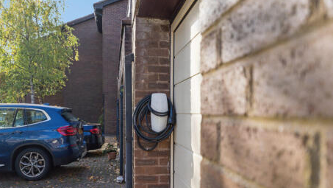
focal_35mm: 33
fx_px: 291
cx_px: 160
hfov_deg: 59.5
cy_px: 113
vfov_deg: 35.5
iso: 160
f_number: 2.8
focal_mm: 20
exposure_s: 1/640
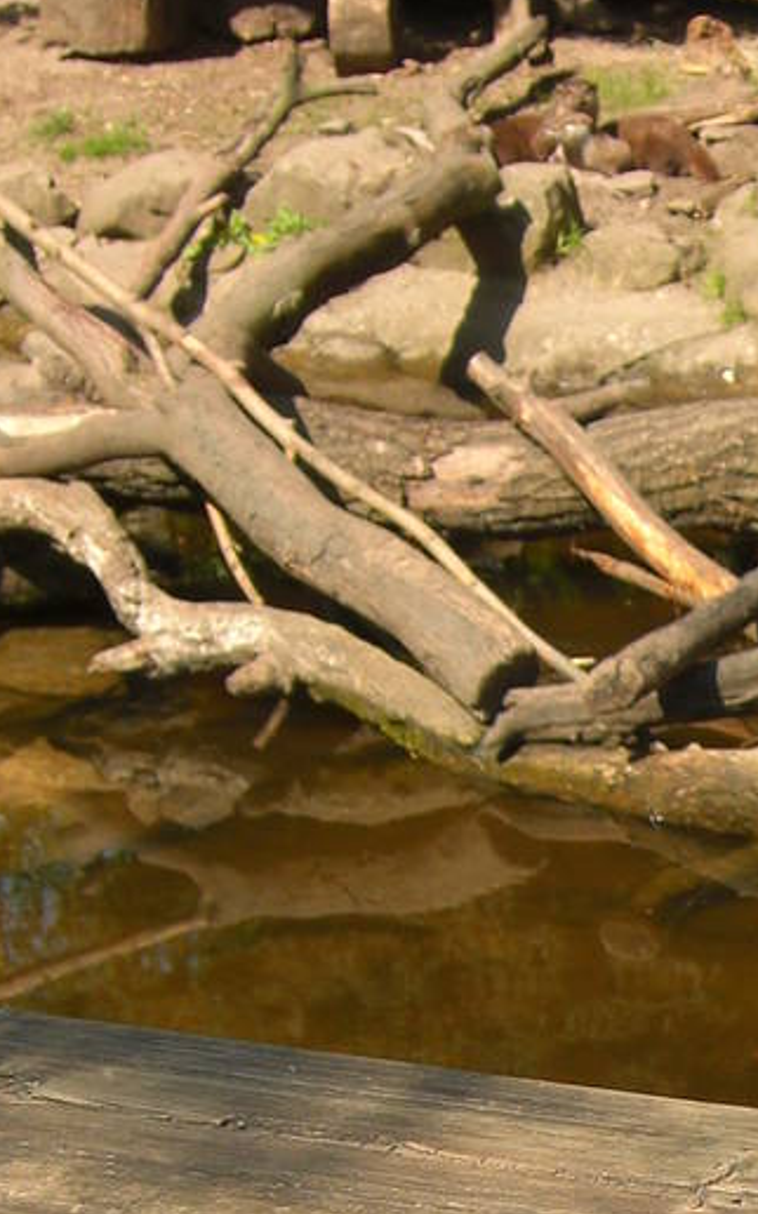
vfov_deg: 16.3
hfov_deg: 10.1
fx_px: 4136
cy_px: 1301
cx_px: 1158
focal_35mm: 125
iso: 80
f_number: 4
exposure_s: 1/400
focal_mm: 7.9
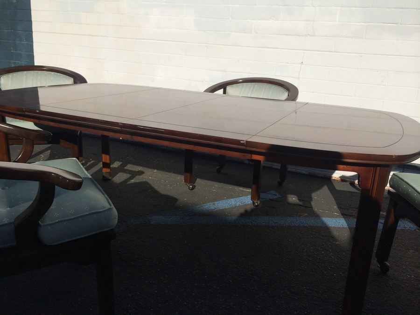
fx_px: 364
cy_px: 158
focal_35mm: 30
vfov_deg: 46.8
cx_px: 210
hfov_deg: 60.0
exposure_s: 1/5882
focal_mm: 4.12
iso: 40
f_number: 2.2
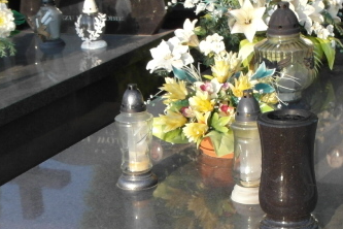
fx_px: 915
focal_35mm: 96
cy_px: 181
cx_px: 166
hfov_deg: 21.2
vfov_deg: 14.2
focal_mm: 6.5
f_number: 4.1
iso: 80
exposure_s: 1/250
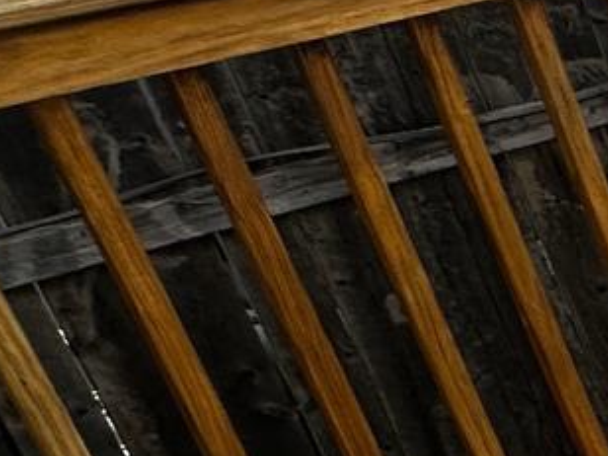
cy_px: 227
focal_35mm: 93
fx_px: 1633
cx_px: 1903
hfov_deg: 11.0
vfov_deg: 15.9
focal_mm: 2.22
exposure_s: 1/440
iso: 40
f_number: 2.2
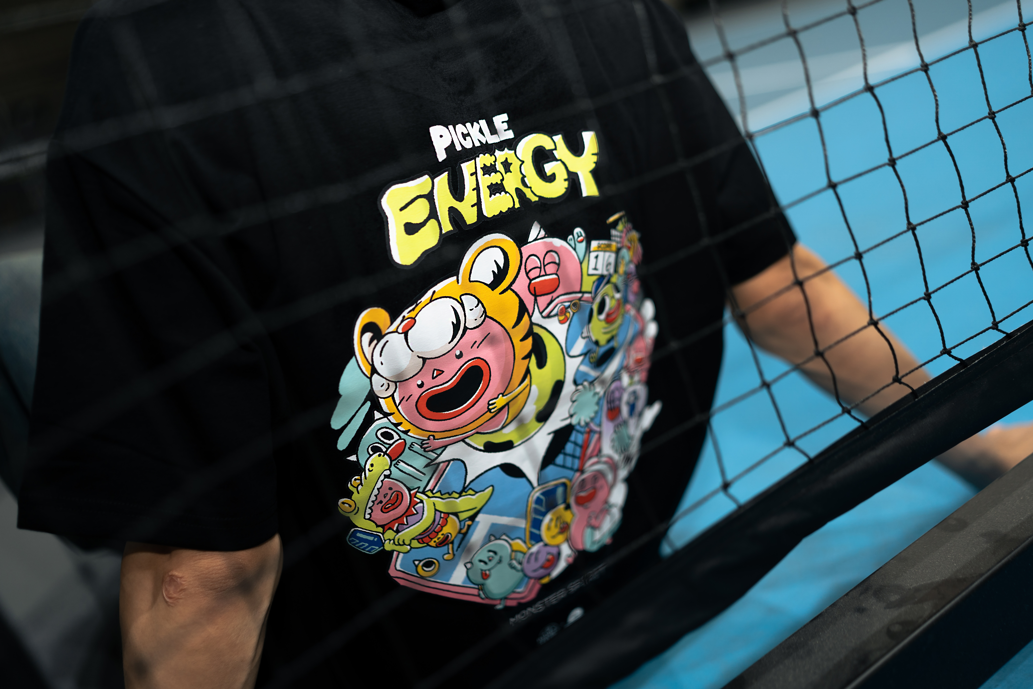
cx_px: 516
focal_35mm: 35
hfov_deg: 54.4
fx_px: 1004
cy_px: 344
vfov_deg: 37.9
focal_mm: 35
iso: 100
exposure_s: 1/160
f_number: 1.4
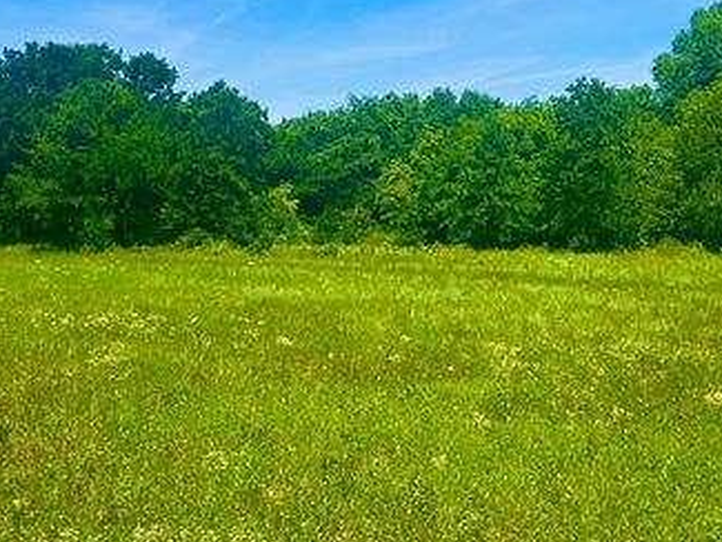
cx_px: 318
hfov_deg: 46.7
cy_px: 177
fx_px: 835
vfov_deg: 35.6
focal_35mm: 40
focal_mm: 5.1
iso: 50
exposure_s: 1/3215
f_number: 1.6
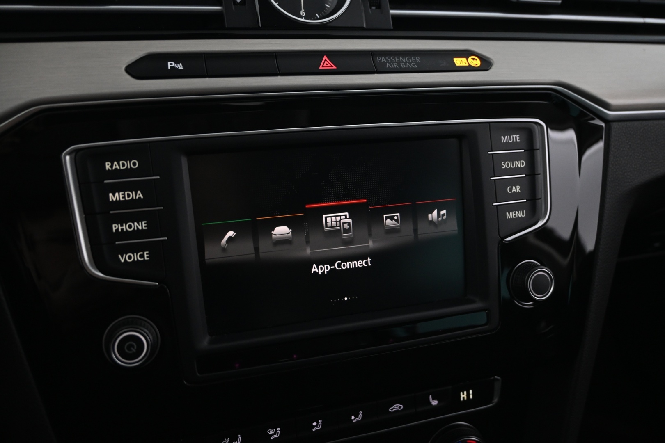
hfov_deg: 58.3
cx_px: 332
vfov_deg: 40.8
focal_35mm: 32
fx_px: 596
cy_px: 222
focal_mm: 21.5
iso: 1600
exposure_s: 1/20
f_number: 4
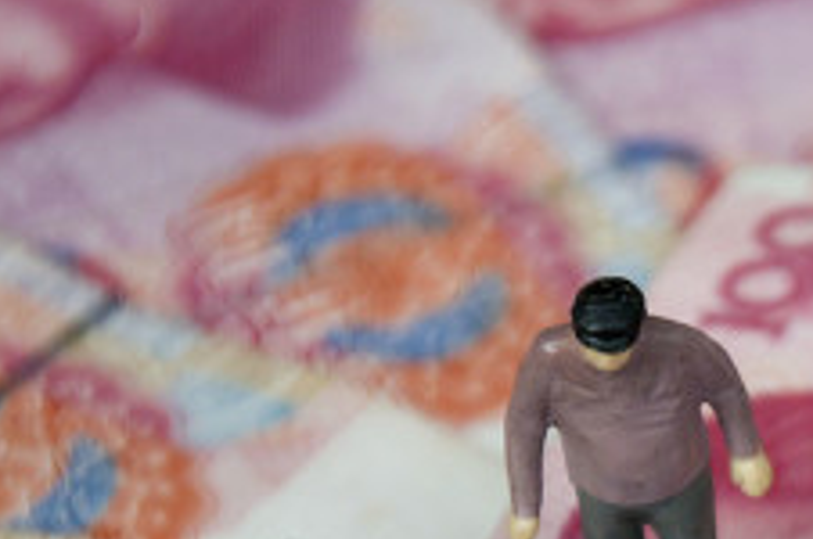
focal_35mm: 446
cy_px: 512
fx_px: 10067
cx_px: 943
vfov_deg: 3.1
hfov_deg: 4.6
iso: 320
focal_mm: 105
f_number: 5.6
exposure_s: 1/50
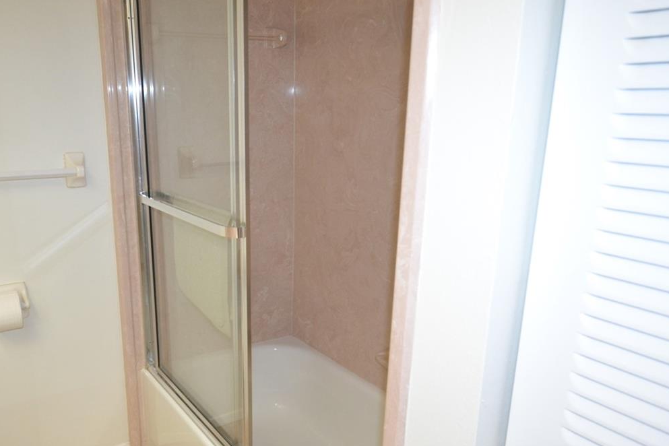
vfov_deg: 44.7
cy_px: 267
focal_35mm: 29
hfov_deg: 62.4
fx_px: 539
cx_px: 235
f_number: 3.8
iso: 900
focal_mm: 12
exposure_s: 1/60
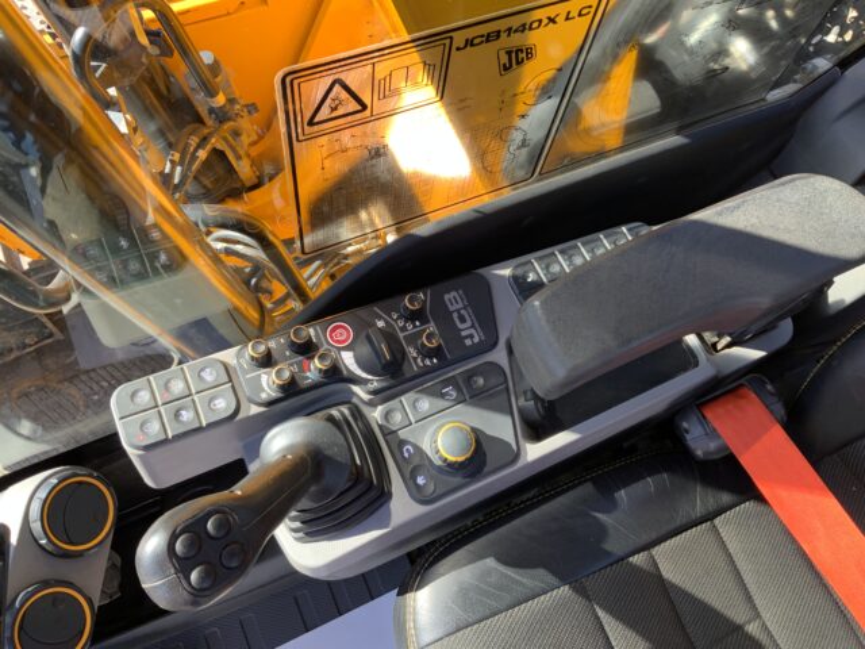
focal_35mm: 29
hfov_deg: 61.7
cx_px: 432
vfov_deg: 48.2
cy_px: 324
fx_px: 725
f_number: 1.8
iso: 20
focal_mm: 3
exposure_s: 1/122
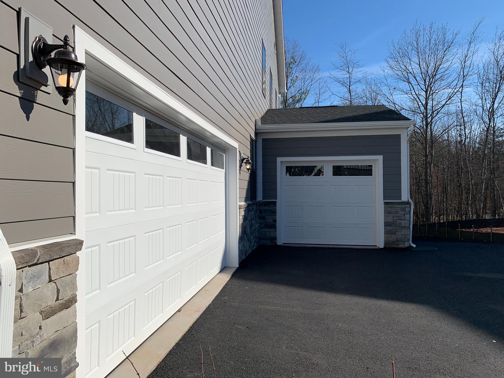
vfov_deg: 53.1
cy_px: 189
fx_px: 379
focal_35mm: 26
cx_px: 252
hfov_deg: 67.3
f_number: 1.8
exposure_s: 1/4464
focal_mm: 4.25
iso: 25
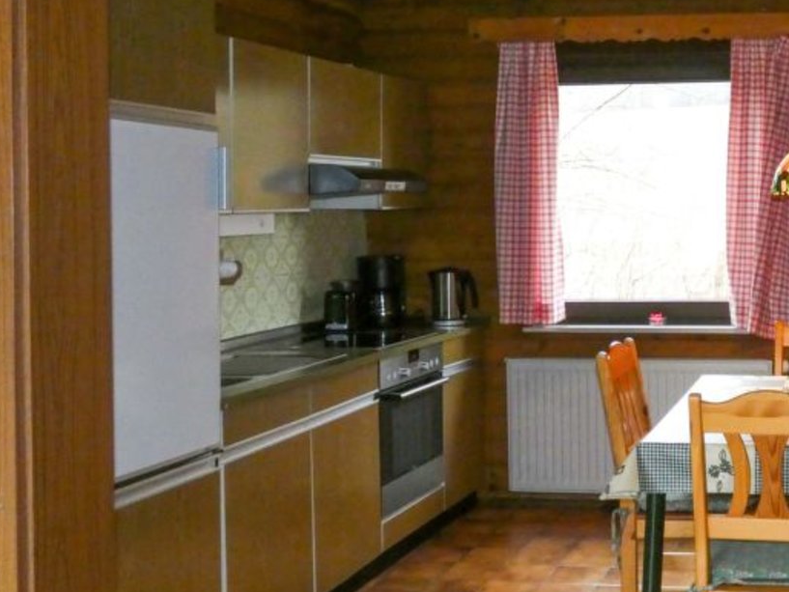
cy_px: 407
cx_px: 535
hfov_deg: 39.9
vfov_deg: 30.6
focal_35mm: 47
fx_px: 1071
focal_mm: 5.8
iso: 800
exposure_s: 1/125
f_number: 3.4
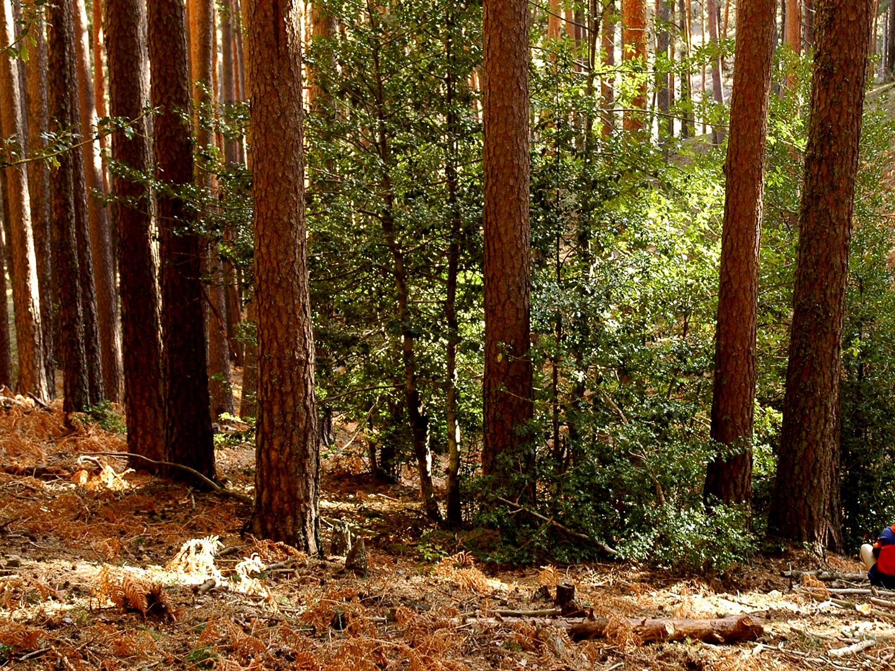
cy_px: 272
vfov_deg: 21.6
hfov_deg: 28.4
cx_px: 580
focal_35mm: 68
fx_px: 1758
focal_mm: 34
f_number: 4.2
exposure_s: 1/30
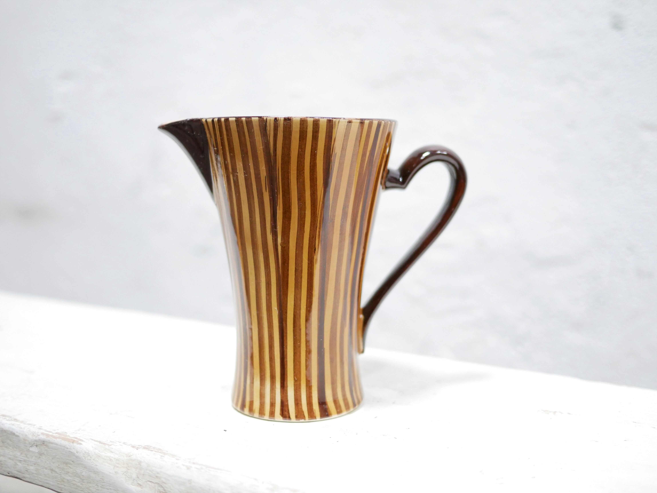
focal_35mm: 40
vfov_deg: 36.0
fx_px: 760
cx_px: 328
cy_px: 246
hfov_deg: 46.8
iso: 1600
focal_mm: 20
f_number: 1.7
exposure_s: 1/60
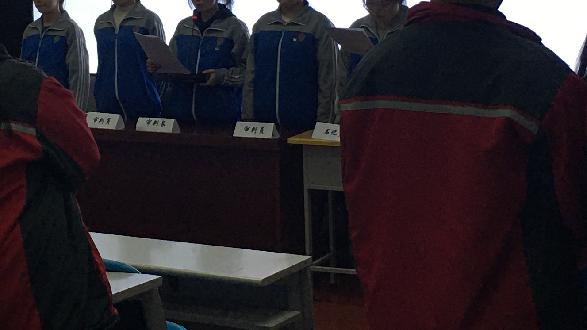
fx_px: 1494
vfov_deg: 12.5
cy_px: 63
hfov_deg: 22.0
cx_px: 145
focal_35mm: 96
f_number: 2.2
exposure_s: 1/33
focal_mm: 4.15
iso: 50
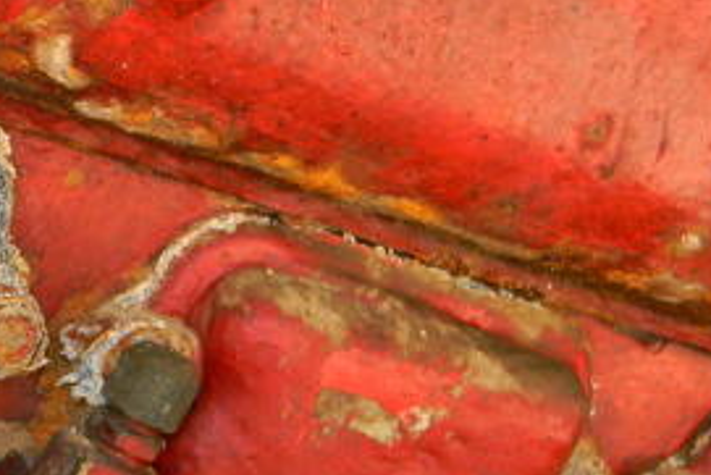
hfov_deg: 16.8
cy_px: 381
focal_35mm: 113
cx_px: -285
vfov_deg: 12.1
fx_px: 2233
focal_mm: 6.4
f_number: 3.7
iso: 80
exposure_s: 1/38.2
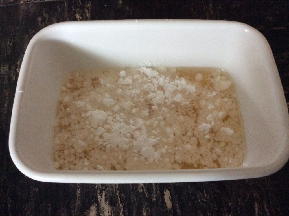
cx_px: 144
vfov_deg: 44.1
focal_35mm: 32
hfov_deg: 56.9
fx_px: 267
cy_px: 108
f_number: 2.4
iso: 250
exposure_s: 1/25
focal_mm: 3.3
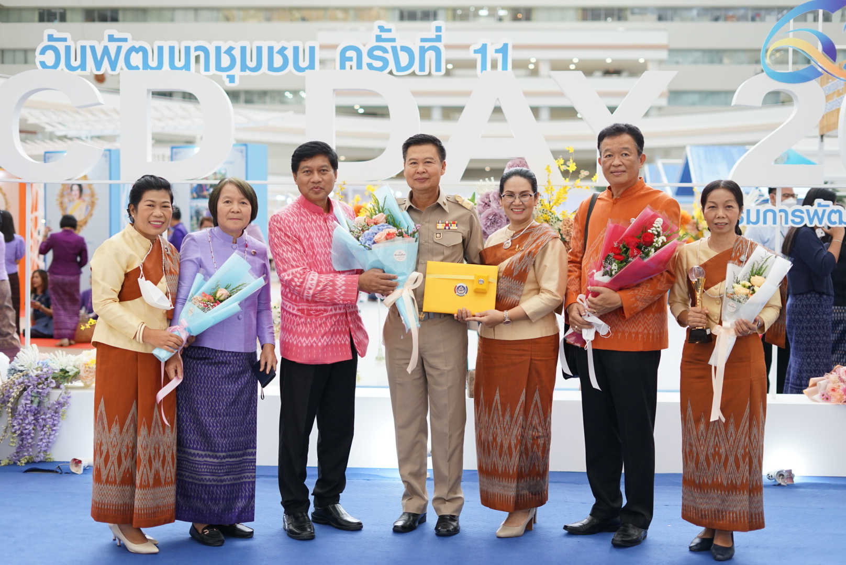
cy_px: 282
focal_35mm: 50
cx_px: 423
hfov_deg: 39.6
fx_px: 1176
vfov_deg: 27.0
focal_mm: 50
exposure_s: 1/160
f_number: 2.2
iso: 400
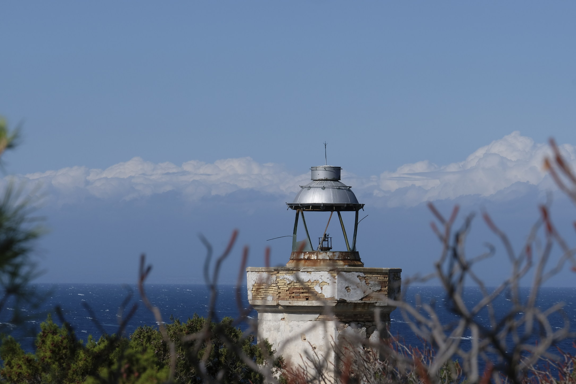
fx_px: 3087
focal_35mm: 193
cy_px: 200
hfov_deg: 10.7
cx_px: 298
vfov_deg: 7.1
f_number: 20
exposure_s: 1/160
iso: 200
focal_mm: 116.1
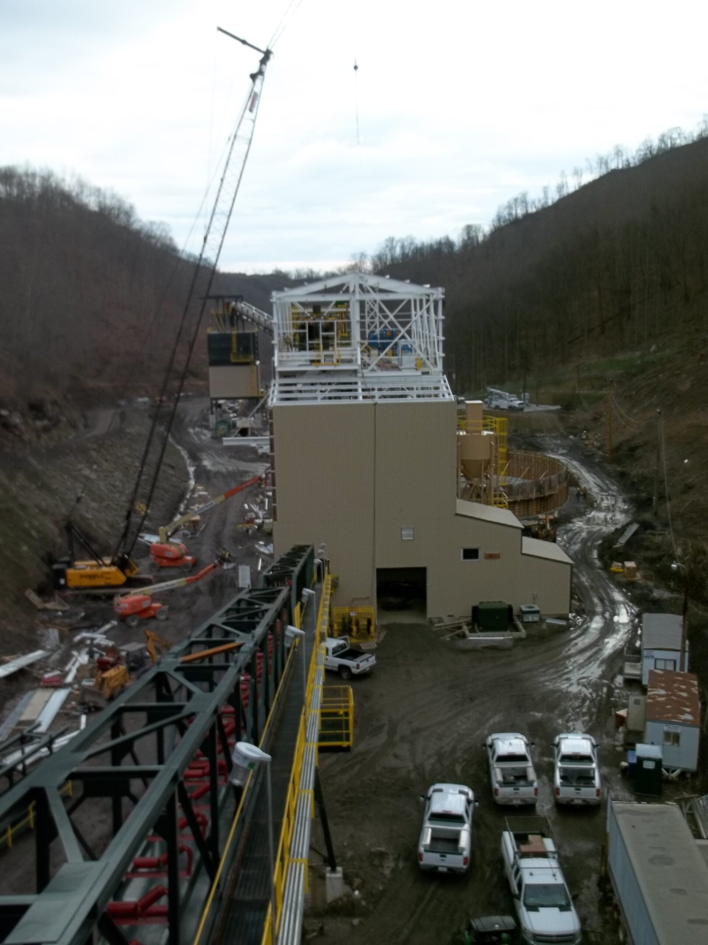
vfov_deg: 55.4
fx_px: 900
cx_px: 354
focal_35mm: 33
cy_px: 472
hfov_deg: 42.9
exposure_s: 1/125
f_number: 3.3
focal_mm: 5.9
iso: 64
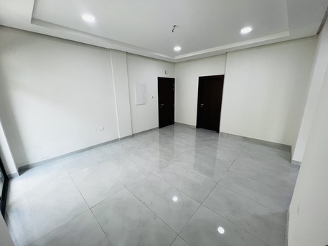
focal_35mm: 13
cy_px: 123
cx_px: 164
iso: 100
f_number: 1.8
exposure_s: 1/100
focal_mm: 1.57
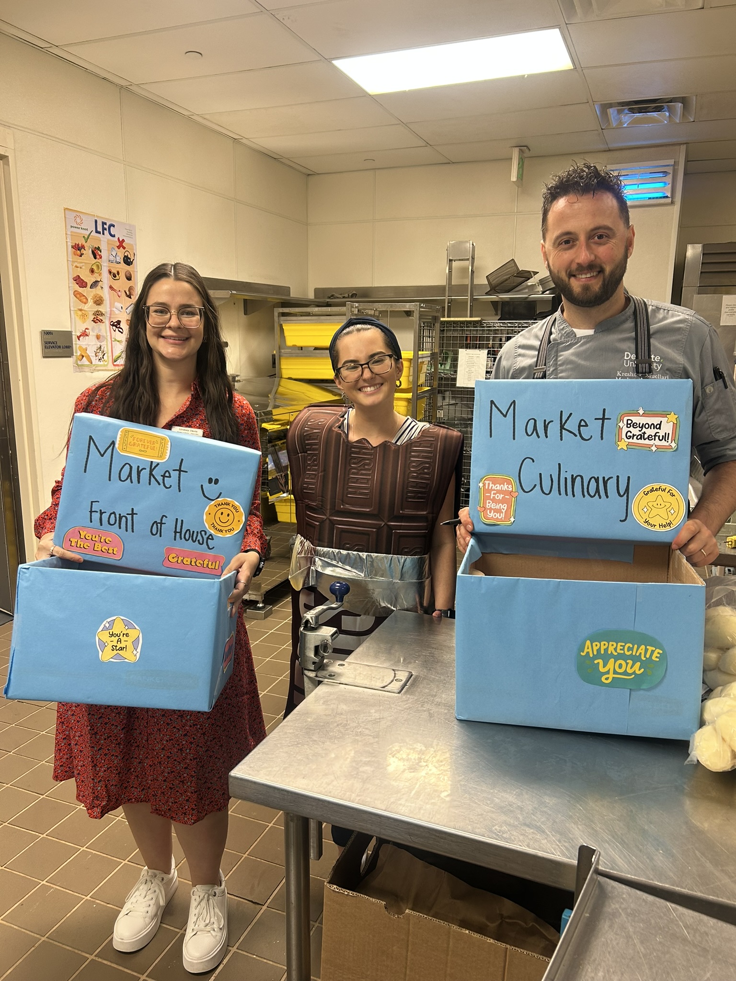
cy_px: 490
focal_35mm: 26
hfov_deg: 53.1
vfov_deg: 67.3
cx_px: 368
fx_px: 737
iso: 100
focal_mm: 5.7
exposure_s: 1/60
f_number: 1.5
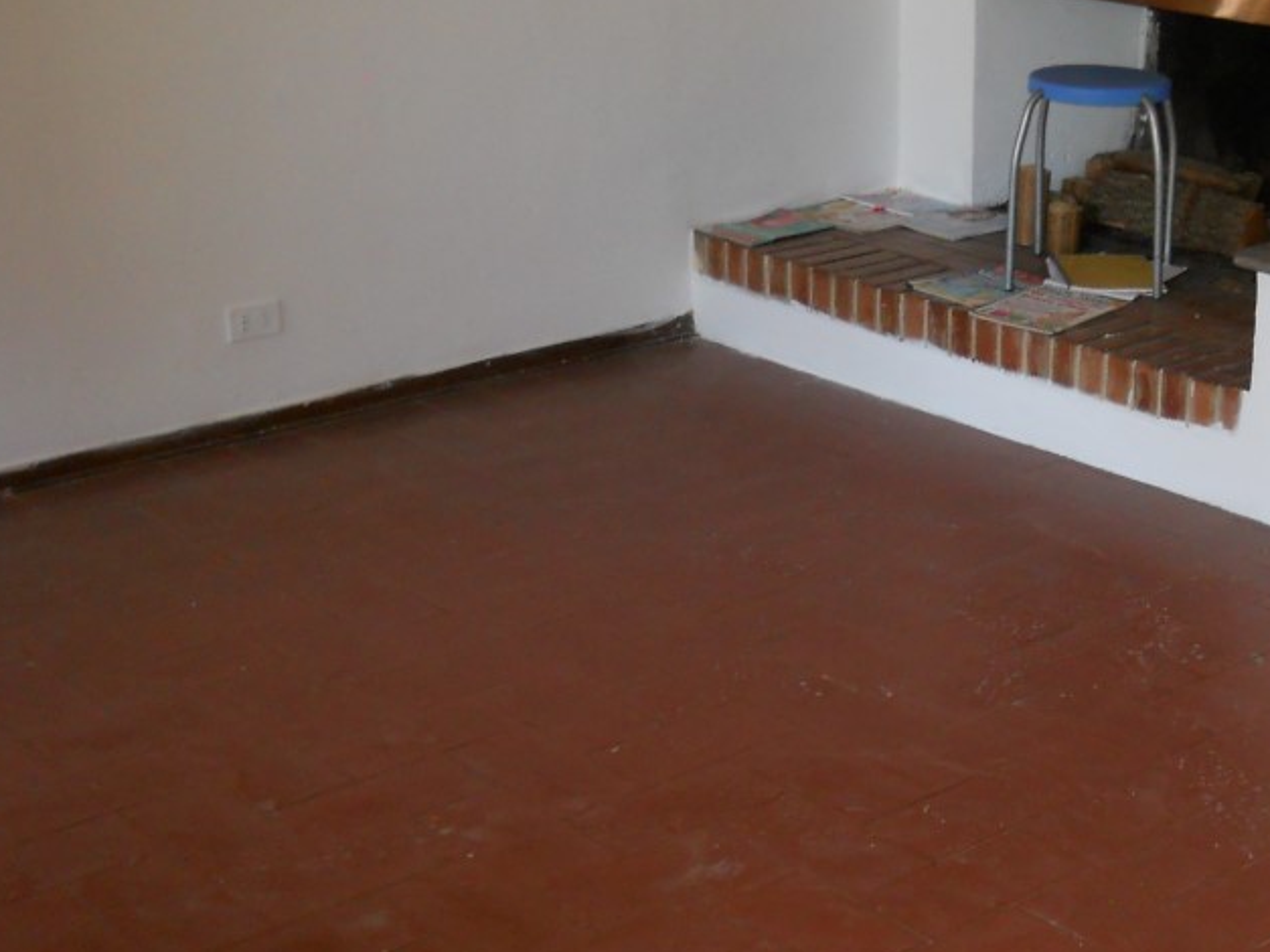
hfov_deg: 28.5
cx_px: 978
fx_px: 2458
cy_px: 608
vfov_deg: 21.9
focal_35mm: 67
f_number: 3.1
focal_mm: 6.72
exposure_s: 1/30
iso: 250
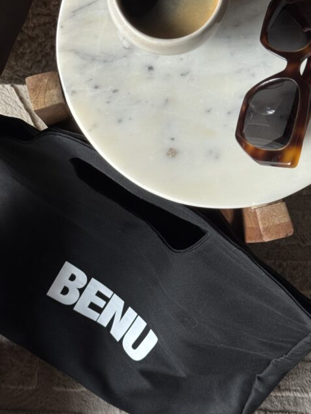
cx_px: 125
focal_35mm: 77
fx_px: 922
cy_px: 91
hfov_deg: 19.1
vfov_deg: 25.0
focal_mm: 6.76
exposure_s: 1/121
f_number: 1.78
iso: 80
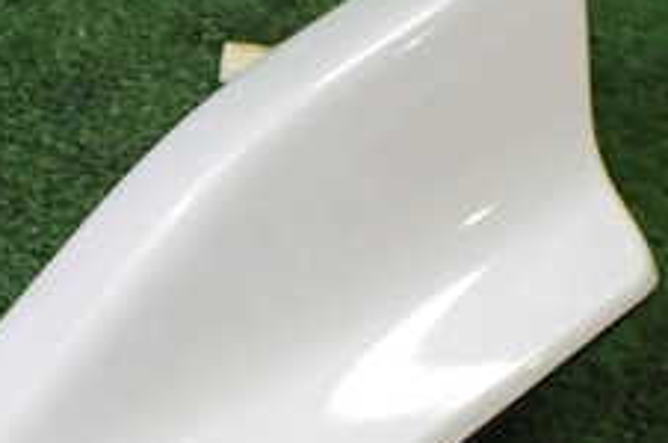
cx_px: 115
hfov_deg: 24.1
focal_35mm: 83
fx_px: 1538
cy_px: 393
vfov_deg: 16.2
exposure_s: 1/125
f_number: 2.3
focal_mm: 5.4
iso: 640
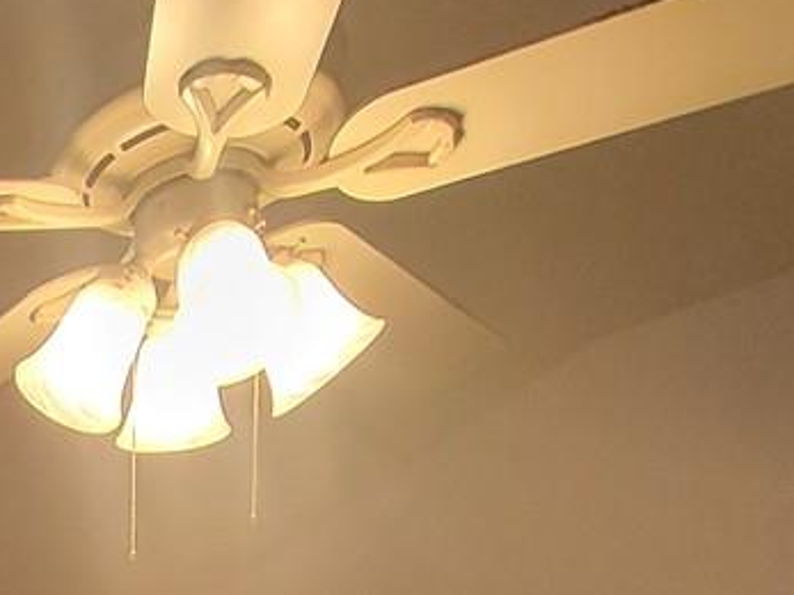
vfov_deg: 17.2
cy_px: 1213
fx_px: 1376
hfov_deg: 26.2
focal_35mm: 60
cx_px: -302
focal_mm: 1.74
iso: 320
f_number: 2.2
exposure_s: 1/30
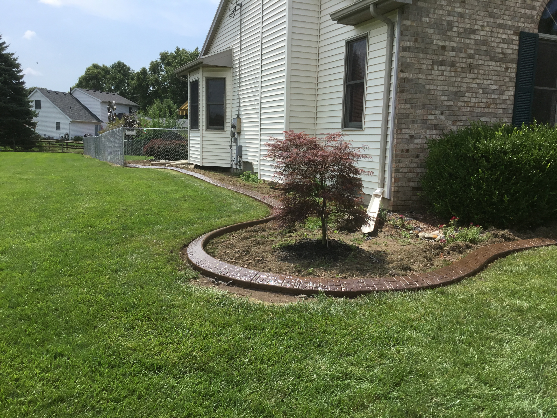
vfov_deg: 45.4
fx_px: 499
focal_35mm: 31
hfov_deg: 58.4
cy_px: 209
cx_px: 278
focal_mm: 3.3
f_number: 2.4
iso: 25
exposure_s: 1/1404
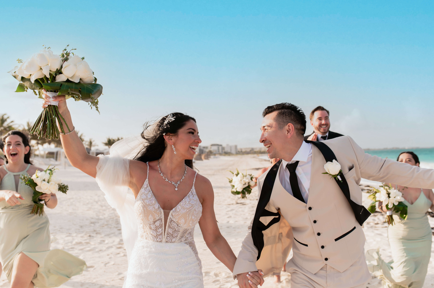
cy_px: 144
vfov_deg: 37.8
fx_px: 422
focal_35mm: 35
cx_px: 217
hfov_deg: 54.5
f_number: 4
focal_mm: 35
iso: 100
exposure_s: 1/640
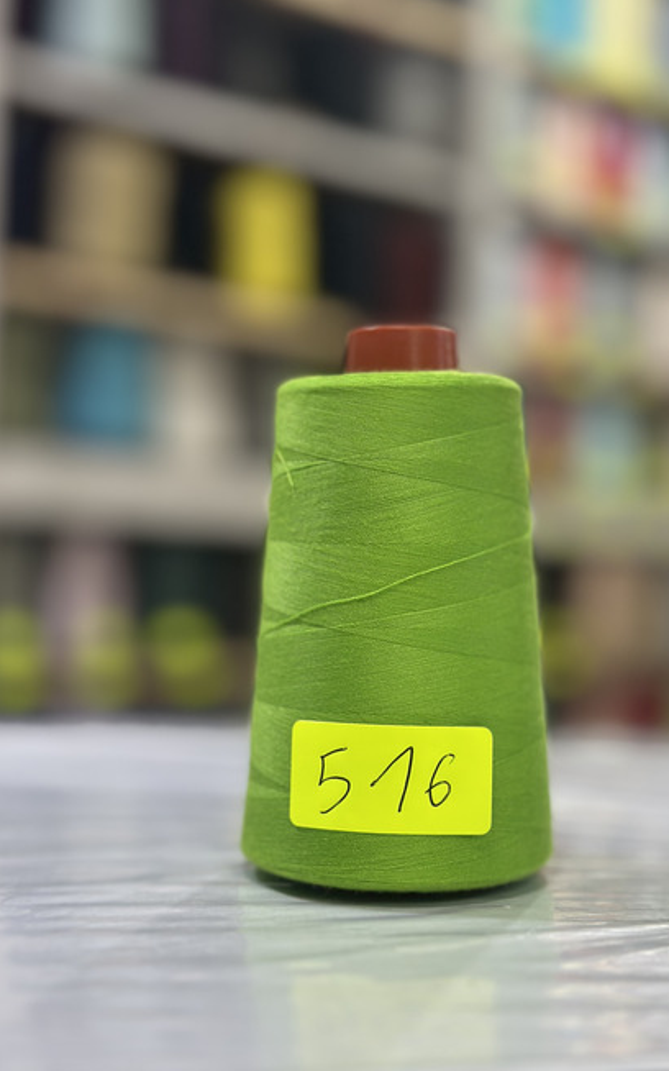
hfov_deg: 24.9
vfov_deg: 38.9
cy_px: 529
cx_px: 369
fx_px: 1517
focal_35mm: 52
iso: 80
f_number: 1.78
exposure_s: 1/50
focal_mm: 6.86
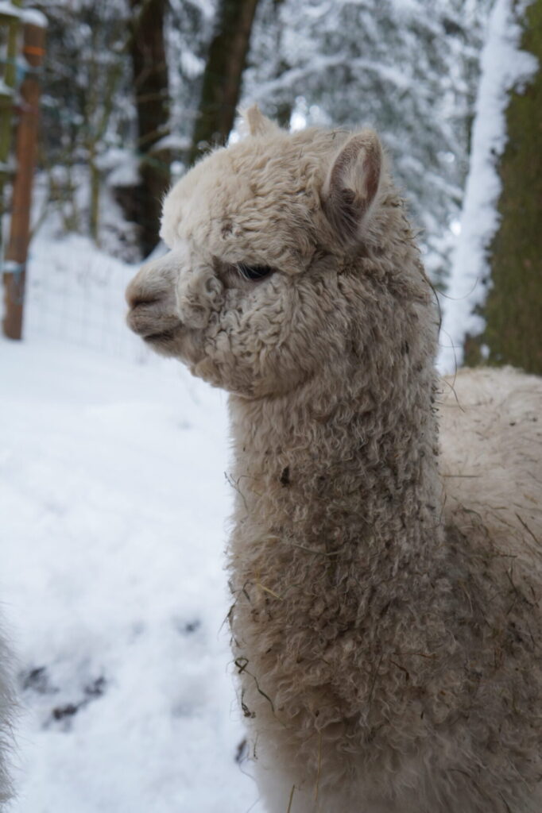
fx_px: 1220
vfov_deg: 36.9
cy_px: 406
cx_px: 271
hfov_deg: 25.0
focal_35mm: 54
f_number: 4.5
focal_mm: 36
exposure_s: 1/160
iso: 400
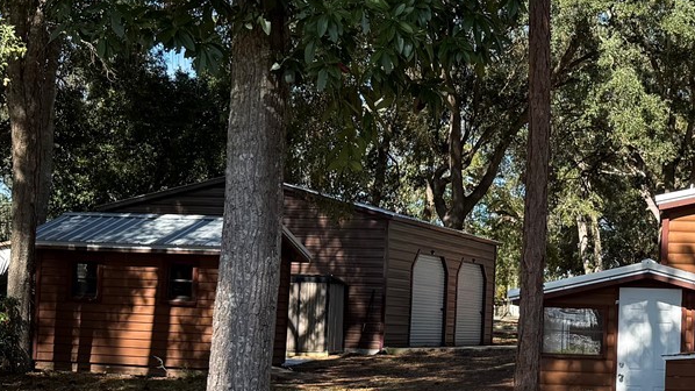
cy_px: 277
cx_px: 622
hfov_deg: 29.0
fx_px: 1290
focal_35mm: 70
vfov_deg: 17.2
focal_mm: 6.76
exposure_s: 1/1337
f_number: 1.78
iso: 80
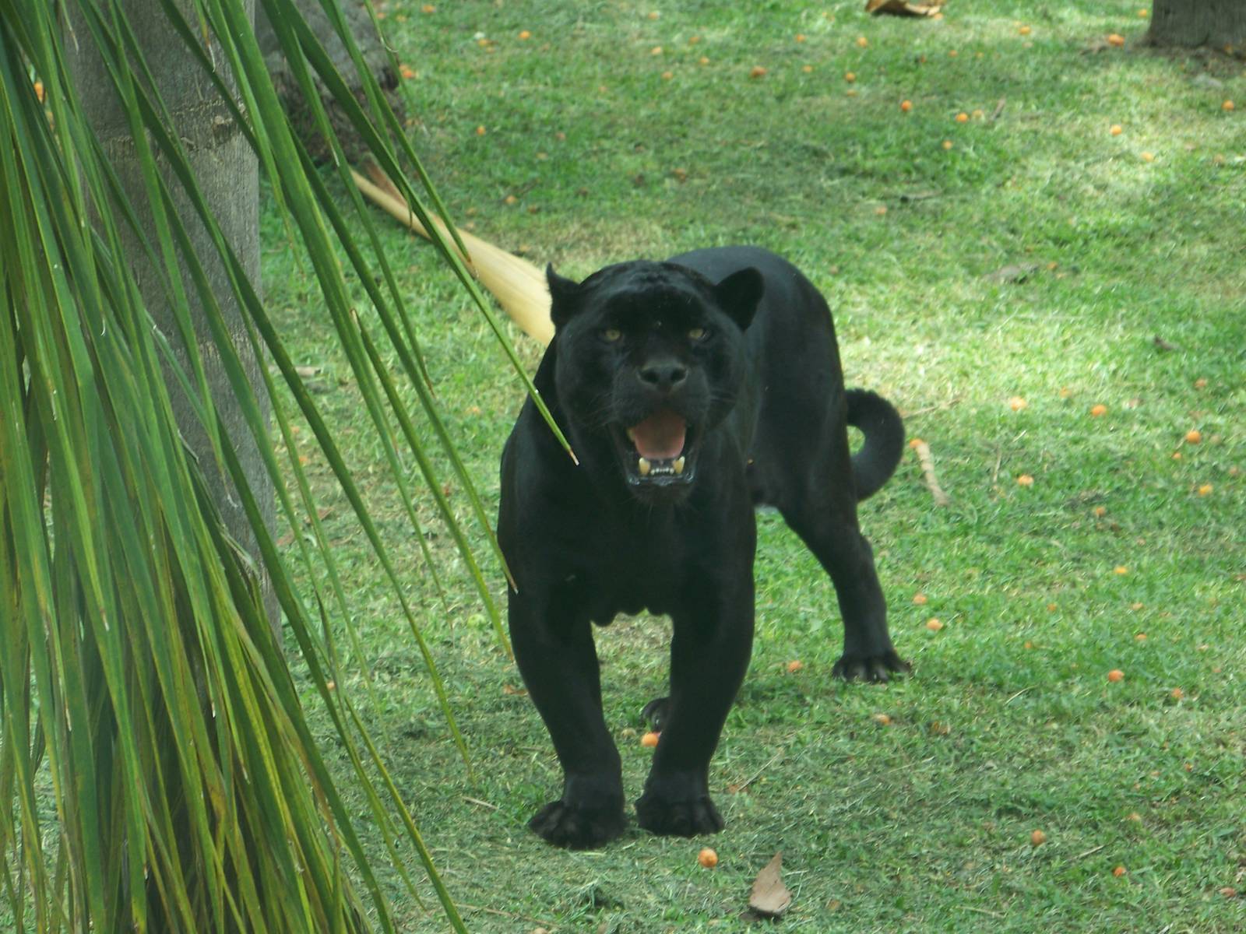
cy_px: 467
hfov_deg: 10.1
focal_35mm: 196
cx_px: 623
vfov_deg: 7.6
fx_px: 7055
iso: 64
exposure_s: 1/60
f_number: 3.6
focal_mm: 31.6
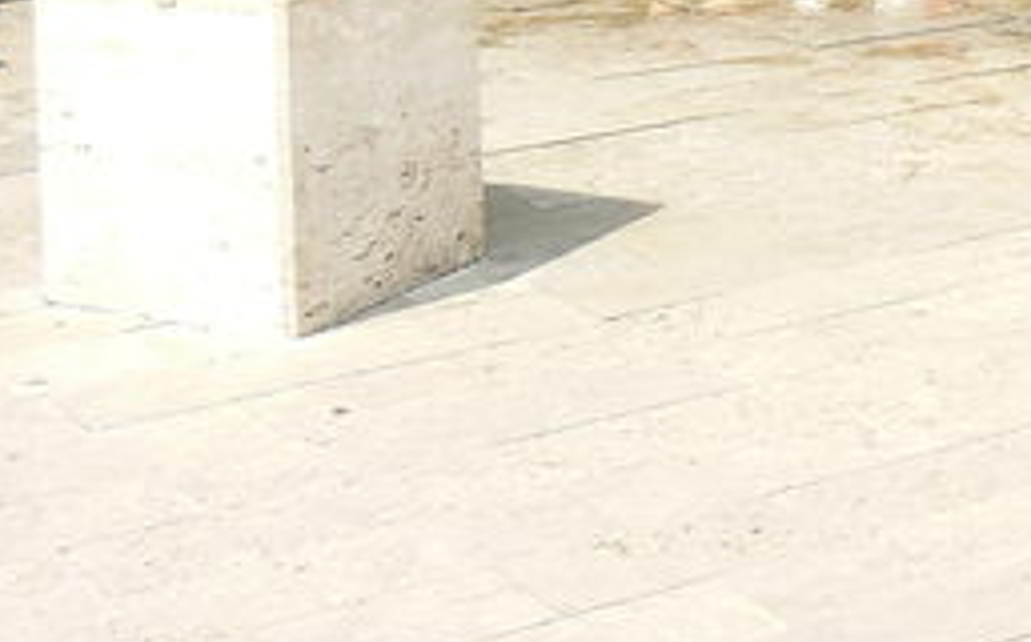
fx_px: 3340
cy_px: -482
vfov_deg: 10.4
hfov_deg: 16.4
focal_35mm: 119
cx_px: 1428
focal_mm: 6
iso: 100
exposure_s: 1/1000
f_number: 3.6
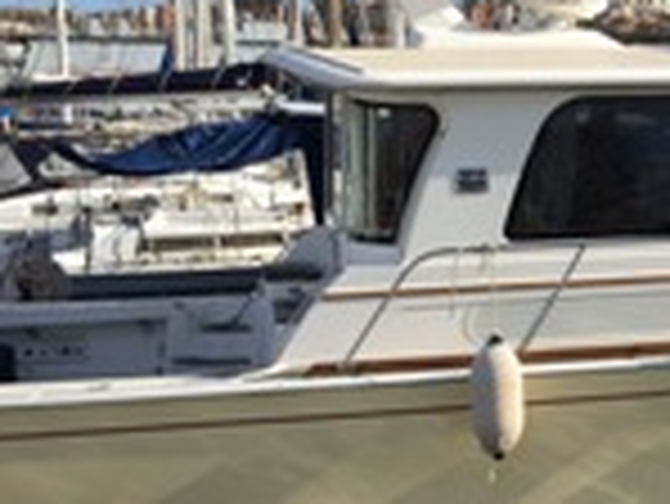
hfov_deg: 21.1
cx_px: 778
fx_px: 1685
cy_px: 252
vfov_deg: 17.0
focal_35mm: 87
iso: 32
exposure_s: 1/1980
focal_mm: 4.15
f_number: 2.2
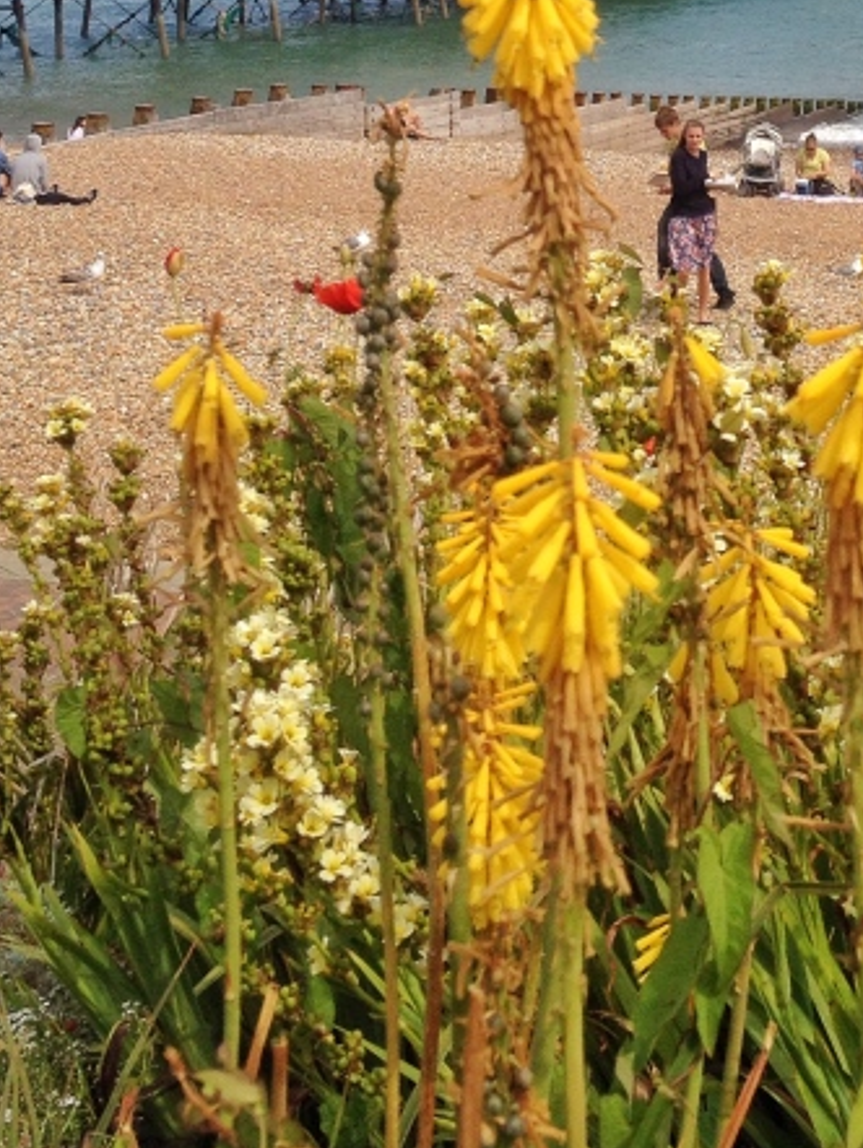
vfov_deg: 23.0
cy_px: -34
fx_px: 2690
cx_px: 652
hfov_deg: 18.1
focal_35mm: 81
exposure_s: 1/2045
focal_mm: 4.28
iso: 50
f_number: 2.4
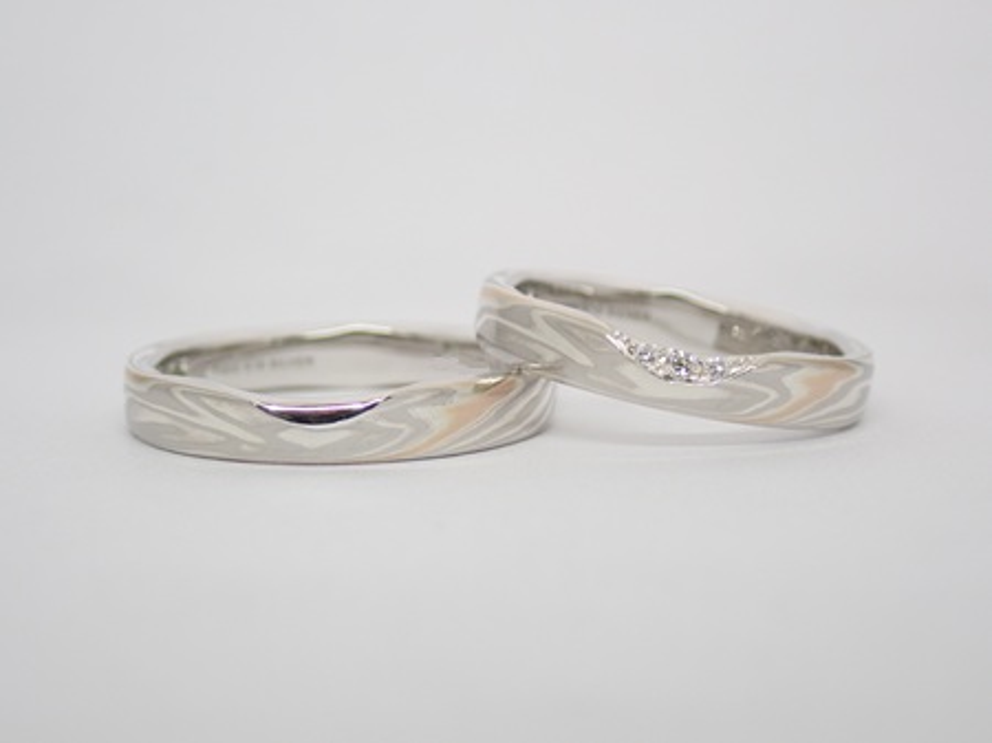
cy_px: 372
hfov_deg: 25.3
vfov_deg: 19.1
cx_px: 496
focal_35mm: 77
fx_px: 2205
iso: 200
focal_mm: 13.65
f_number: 4.1
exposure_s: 1/160
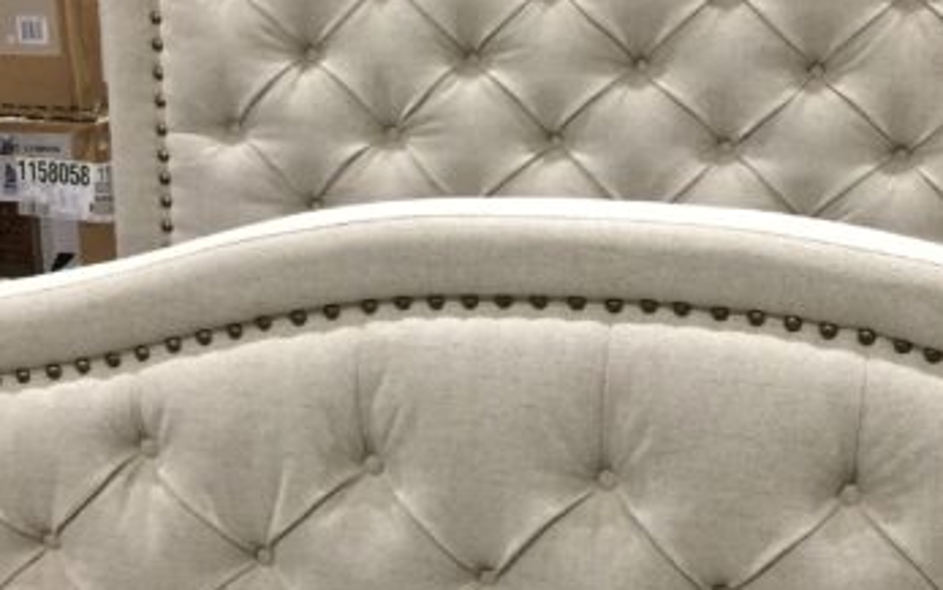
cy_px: 256
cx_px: 674
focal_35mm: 68
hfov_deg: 29.8
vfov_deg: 19.1
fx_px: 1748
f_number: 2.2
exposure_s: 1/33
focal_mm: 4.15
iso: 80
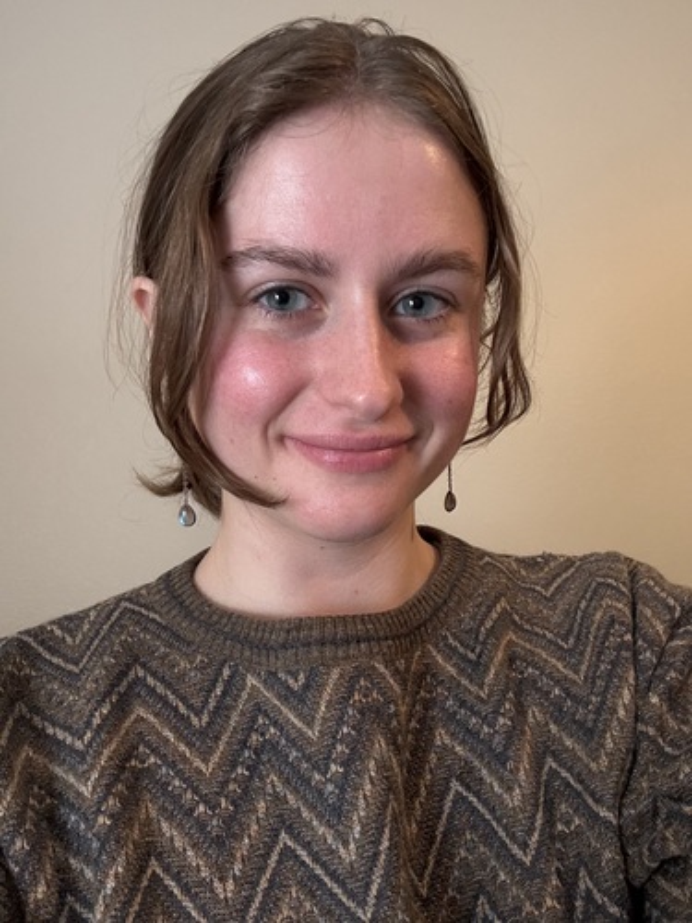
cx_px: 346
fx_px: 800
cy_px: 462
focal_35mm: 30
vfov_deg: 60.0
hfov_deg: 46.8
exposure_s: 1/30
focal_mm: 2.69
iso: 400
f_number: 1.9
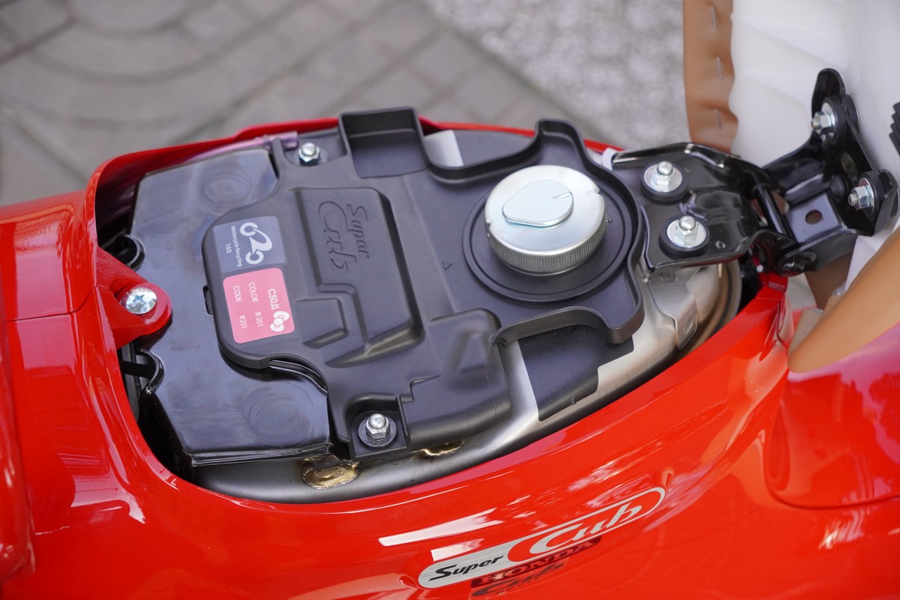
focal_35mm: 75
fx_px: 1875
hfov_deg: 27.0
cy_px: 300
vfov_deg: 18.2
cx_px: 450
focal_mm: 50
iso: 1250
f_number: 4
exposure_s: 1/1000
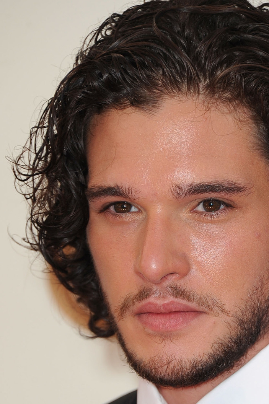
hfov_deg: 2.4
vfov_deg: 3.5
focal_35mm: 582
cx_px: 196
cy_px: 323
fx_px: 6529
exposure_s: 1/250
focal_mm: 300
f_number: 7.1
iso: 400
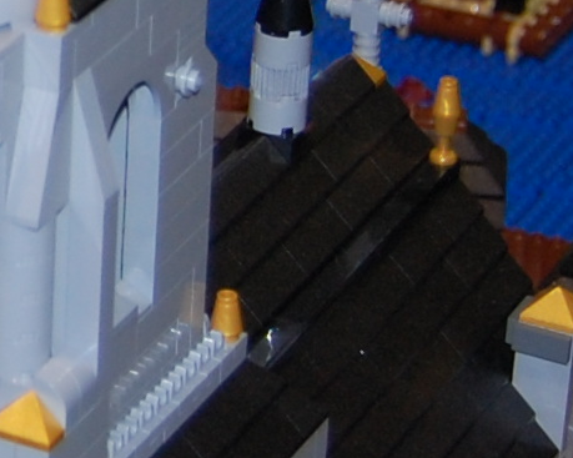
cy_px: -106
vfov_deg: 7.2
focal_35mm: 212
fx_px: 3596
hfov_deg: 8.4
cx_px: -729
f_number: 3.8
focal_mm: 23
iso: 400
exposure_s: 1/60
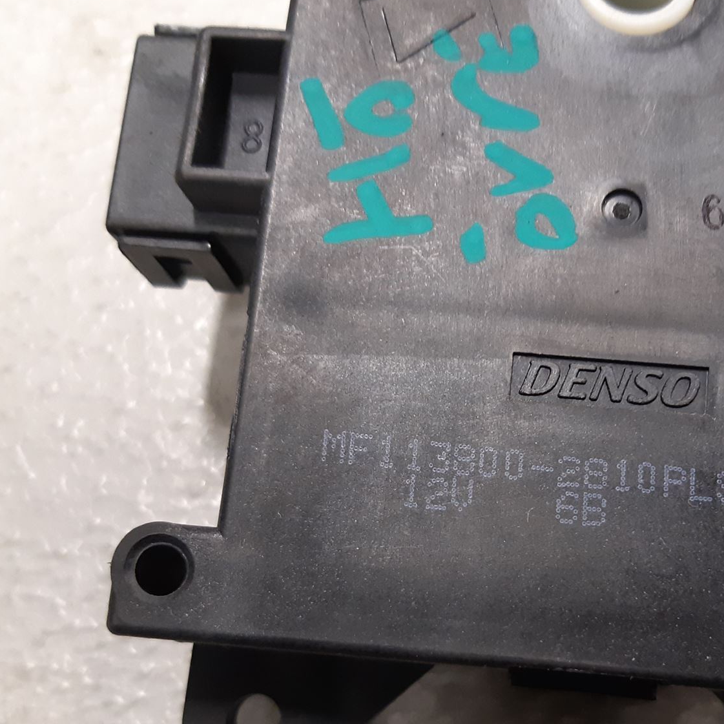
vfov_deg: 39.7
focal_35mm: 42
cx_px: 492
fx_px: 994
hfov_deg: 39.5
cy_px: 466
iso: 250
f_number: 1.7
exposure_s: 1/33
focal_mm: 3.93
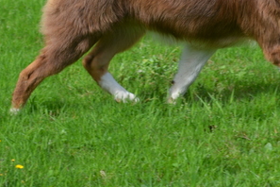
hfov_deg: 6.4
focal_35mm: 323
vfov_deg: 4.3
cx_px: 265
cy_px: 38
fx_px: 2512
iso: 140
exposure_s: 1/500
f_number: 5.6
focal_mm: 100
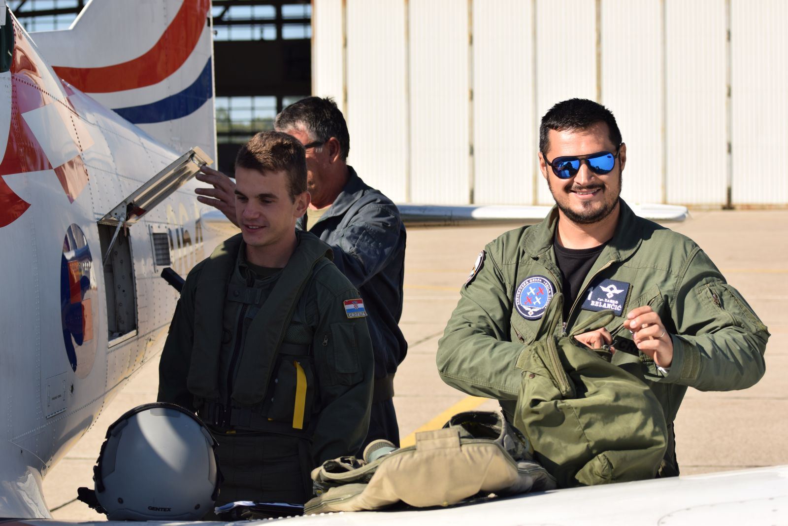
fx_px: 2298
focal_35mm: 105
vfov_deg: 13.0
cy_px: 263
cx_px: 394
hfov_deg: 19.5
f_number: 5.6
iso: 100
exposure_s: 1/500
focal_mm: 70
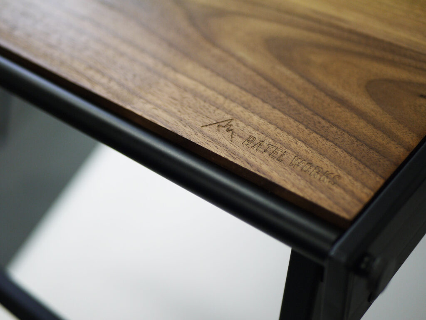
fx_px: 615
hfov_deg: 38.2
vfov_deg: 29.1
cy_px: 160
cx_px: 213
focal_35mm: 50
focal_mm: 25
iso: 160
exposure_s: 1/250
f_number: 1.7
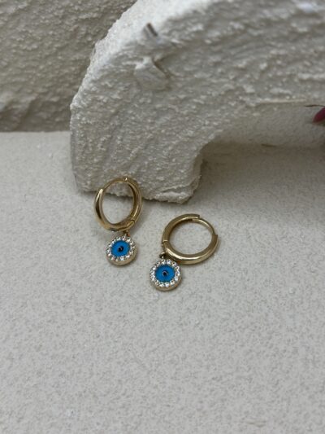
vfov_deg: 39.6
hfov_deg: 30.3
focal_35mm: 48
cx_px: 162
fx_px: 601
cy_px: 217
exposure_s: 1/1062
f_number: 1.78
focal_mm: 6.86
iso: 80
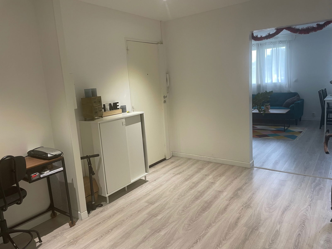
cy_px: 124
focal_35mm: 26
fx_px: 249
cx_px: 166
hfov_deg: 67.3
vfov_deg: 53.1
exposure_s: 1/50
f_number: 1.6
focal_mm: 4.2
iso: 80
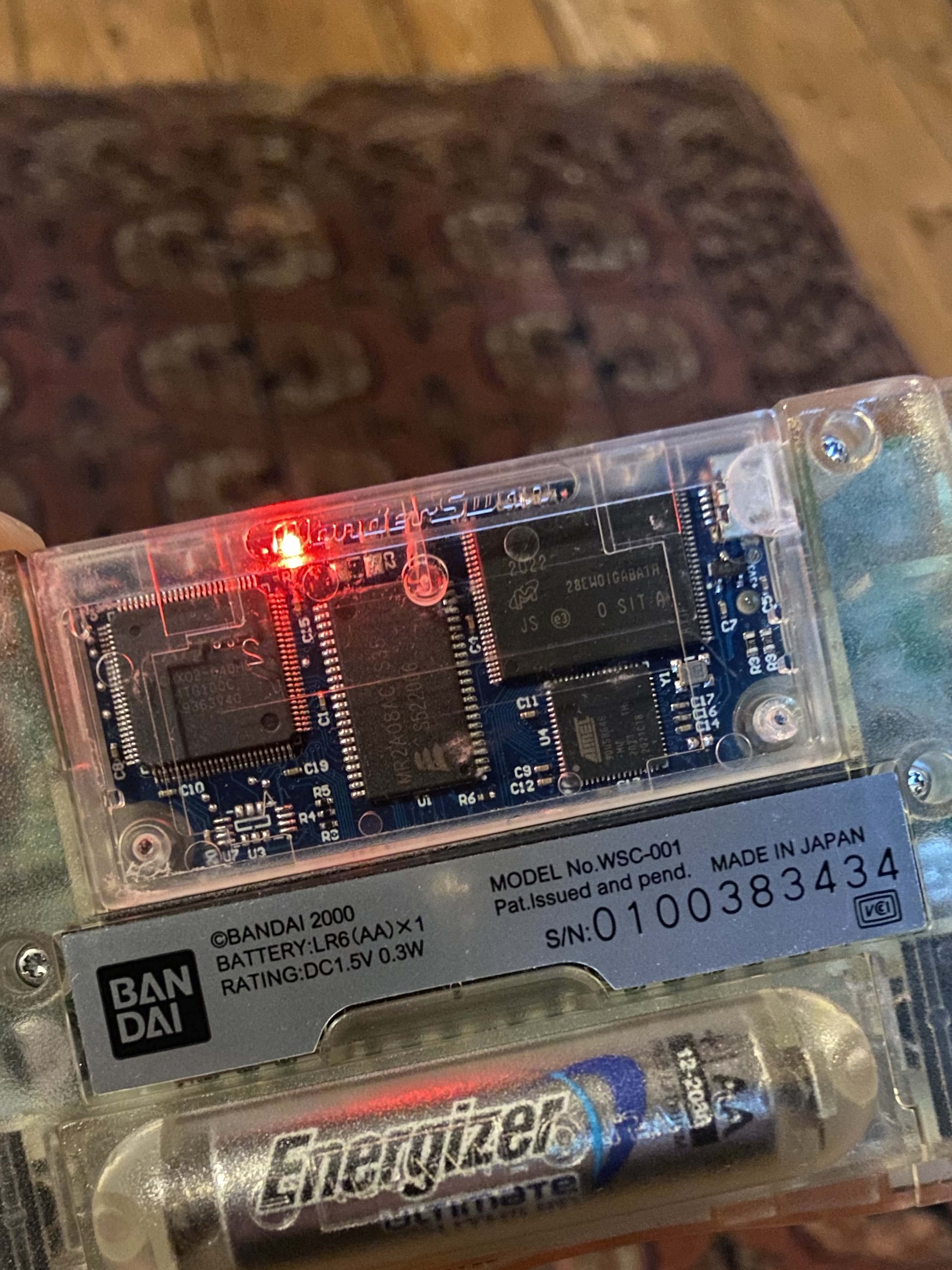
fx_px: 1503
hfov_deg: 35.1
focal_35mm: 41
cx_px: 455
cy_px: 944
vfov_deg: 44.3
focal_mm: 4.25
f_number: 1.8
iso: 500
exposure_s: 1/12
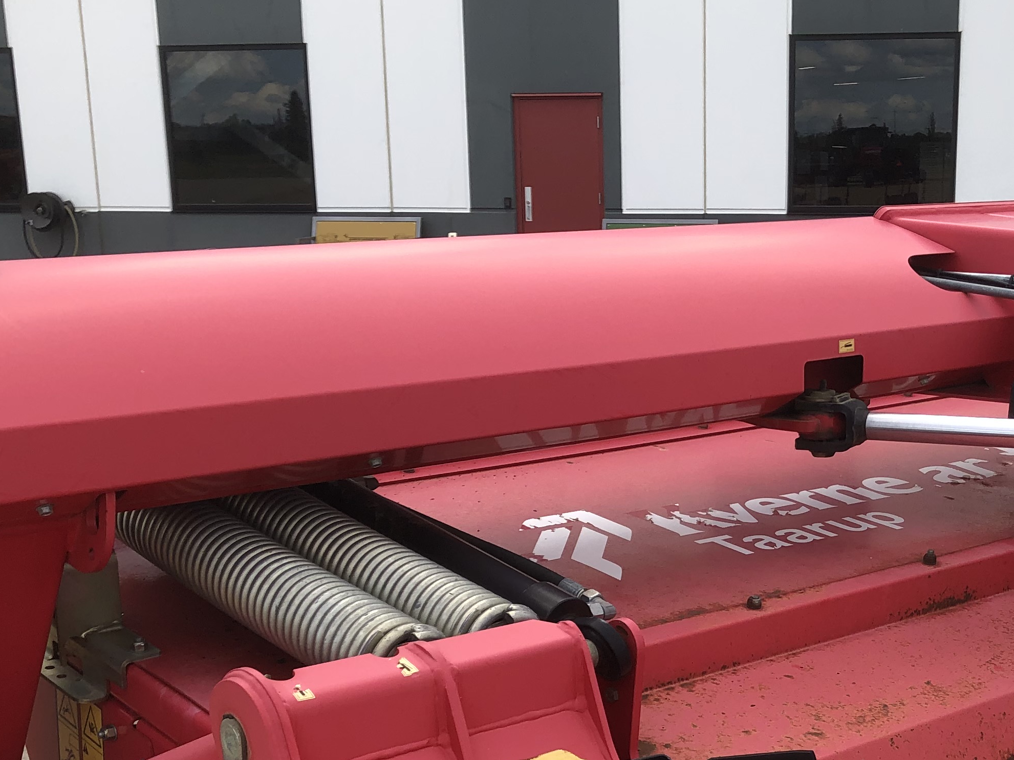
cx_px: 716
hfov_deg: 33.3
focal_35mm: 57
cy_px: 663
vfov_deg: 25.0
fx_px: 1669
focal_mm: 3.99
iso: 20
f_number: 1.8
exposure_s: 1/923
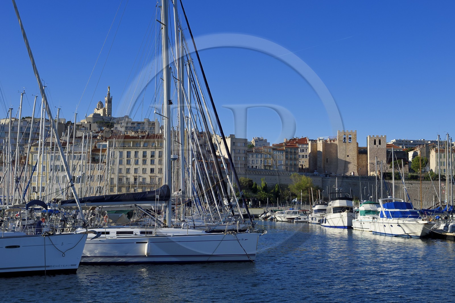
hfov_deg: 39.6
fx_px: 632
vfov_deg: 27.0
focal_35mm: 50
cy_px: 152
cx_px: 228
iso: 200
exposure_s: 1/500
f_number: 10
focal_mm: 50
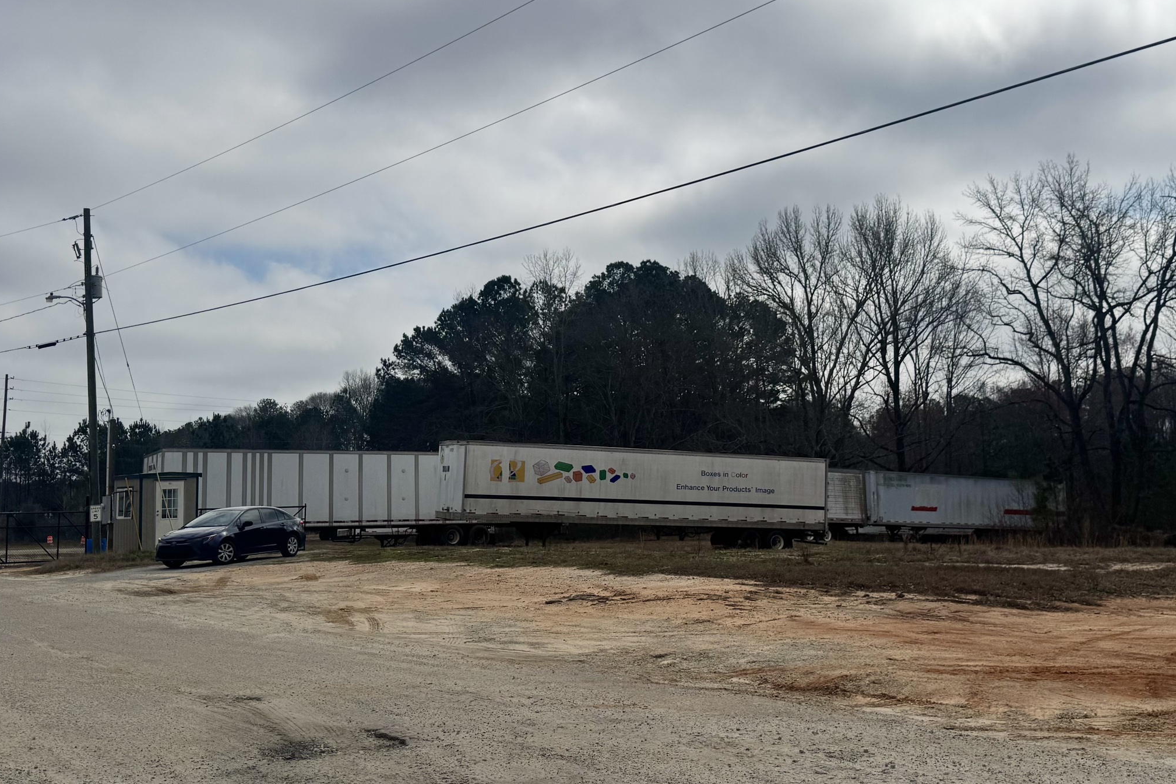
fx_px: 1241
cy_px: 332
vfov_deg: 35.0
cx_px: 618
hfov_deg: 50.7
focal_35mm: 38
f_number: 1.78
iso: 50
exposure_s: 1/15152
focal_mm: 6.76
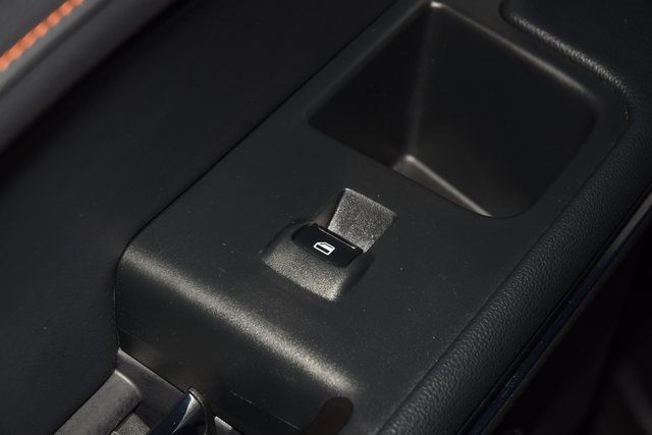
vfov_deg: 13.0
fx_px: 1902
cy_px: 218
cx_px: 326
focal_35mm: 105
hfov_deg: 19.5
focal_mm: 70
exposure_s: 1/125
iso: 100
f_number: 8
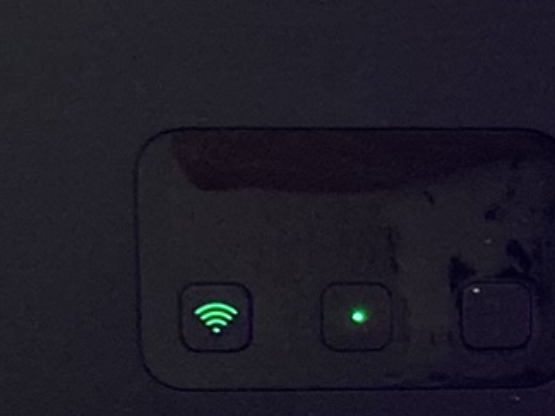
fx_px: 2838
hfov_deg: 10.5
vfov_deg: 8.4
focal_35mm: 177
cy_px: 176
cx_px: 1006
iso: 125
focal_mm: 3.99
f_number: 1.8
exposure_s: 1/60
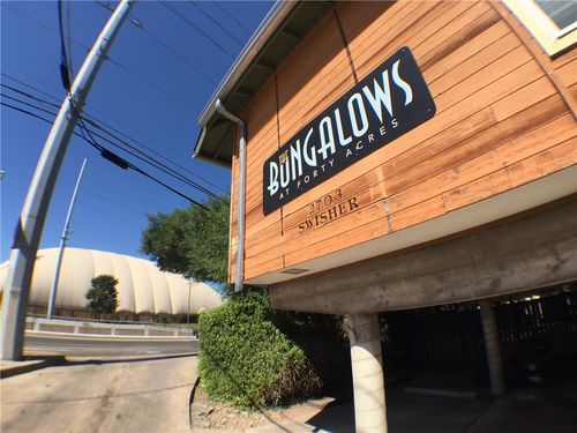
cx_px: 288
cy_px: 216
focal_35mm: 29
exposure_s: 1/1464
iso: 32
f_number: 2.2
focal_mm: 4.15
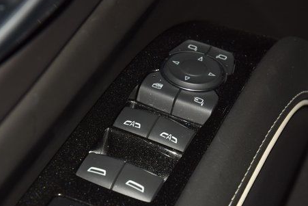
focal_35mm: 149
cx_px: 147
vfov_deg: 9.2
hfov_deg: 13.8
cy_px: 142
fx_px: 1275
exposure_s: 1/125
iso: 100
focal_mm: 70
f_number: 8
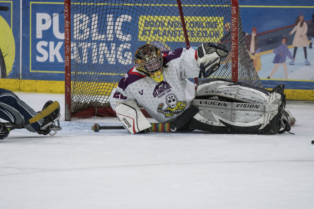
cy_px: 104
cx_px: 157
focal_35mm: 300
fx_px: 2616
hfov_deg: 6.9
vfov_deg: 4.6
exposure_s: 1/640
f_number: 4
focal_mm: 200
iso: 2000
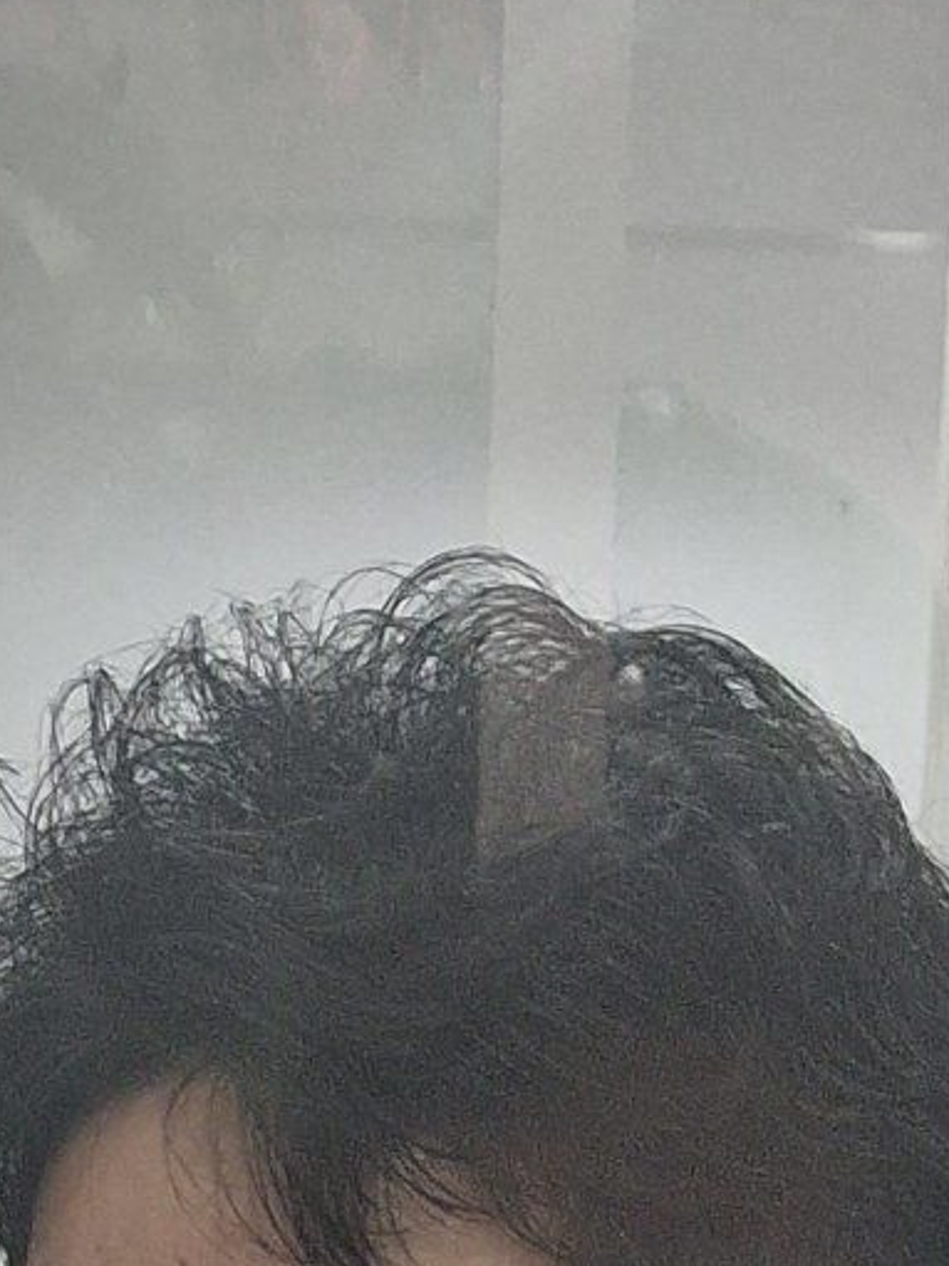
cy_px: 3153
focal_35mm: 123
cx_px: 543
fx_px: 4498
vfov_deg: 12.3
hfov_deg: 12.0
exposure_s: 1/50
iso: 250
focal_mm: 5.54
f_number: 1.8
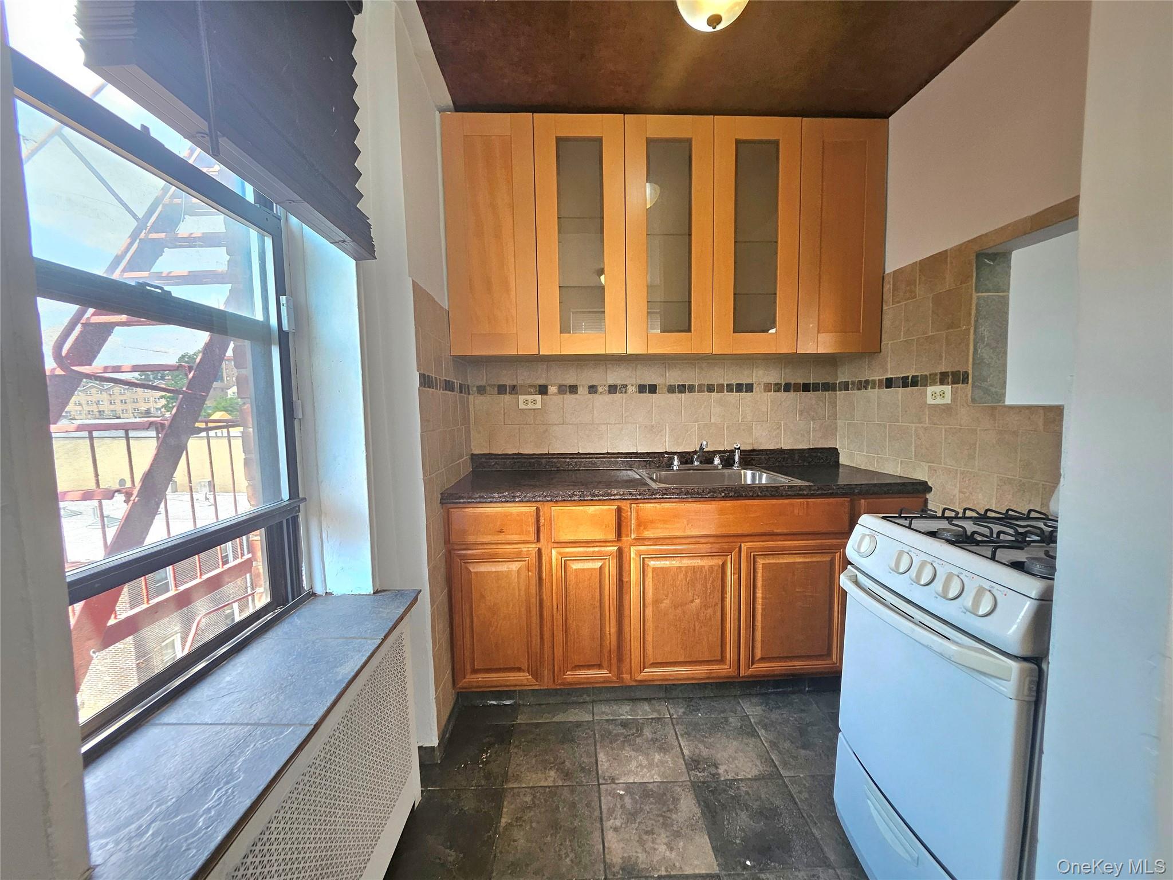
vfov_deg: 89.9
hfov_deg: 106.2
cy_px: 440
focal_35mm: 13
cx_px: 586
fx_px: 441
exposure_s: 1/60.2
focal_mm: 1.7
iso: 64
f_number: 2.2
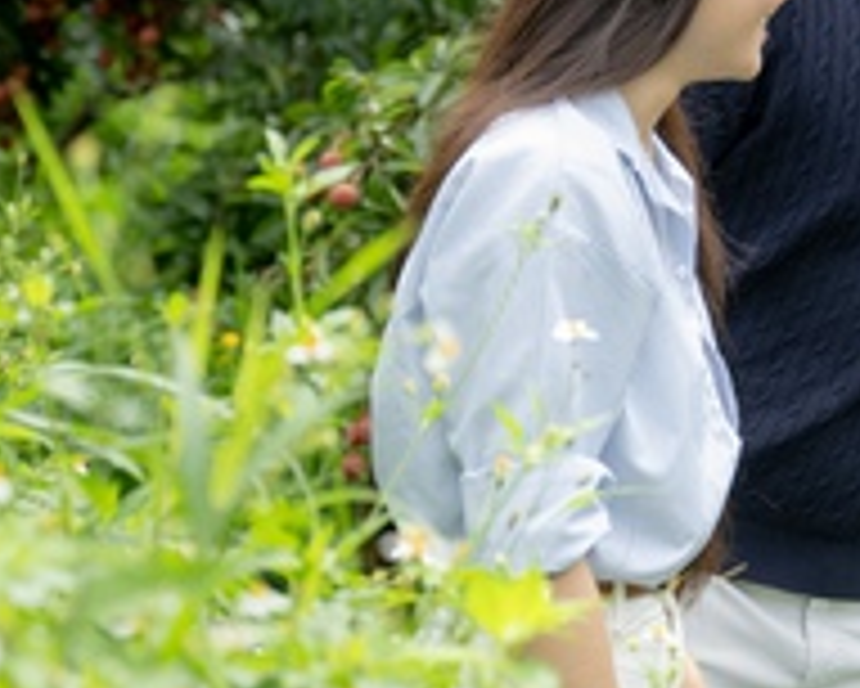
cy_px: 74
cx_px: 1054
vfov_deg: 7.6
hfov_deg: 9.3
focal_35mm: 204
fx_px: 5195
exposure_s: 1/400
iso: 125
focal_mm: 65
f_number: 3.2
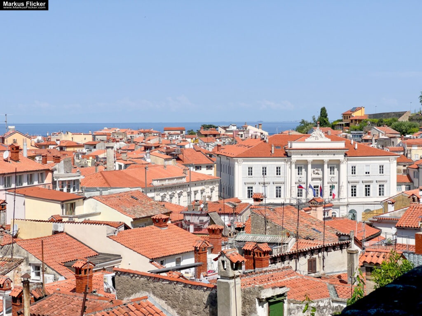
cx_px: 211
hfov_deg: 25.3
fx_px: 939
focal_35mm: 77
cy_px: 158
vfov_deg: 19.1
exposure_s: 1/1250
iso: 32
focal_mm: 9
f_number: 2.8
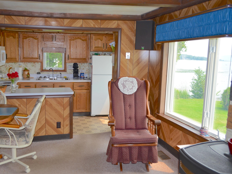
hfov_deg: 51.2
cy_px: 87
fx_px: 241
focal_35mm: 36
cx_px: 101
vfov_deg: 39.7
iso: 140
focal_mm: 22
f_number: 3.8
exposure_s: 1/200
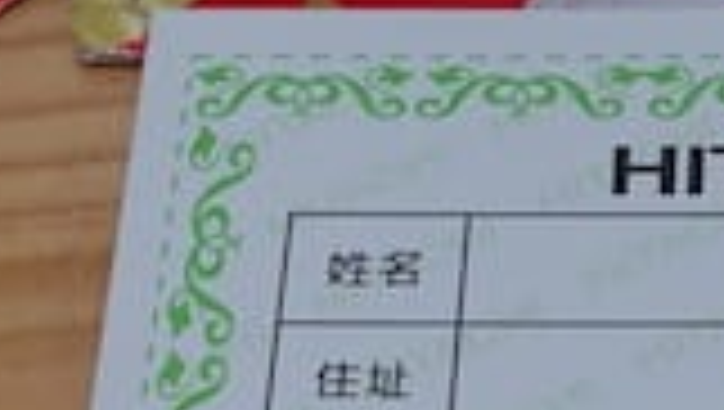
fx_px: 3902
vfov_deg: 6.0
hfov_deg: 10.3
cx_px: 1079
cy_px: -79
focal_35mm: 203
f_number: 2.8
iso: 125
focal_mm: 14.3
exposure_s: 1/50
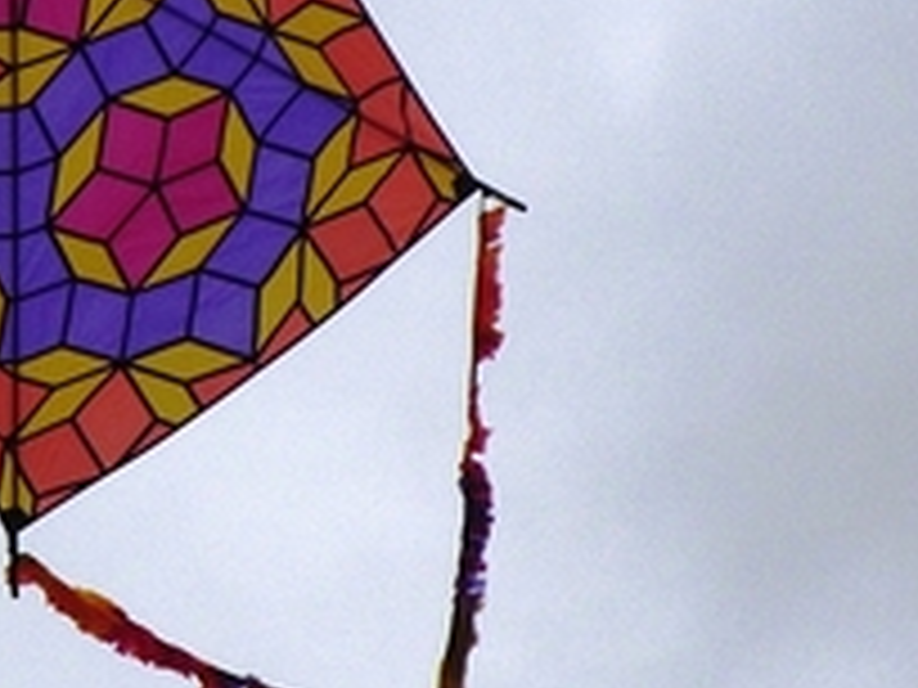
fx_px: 16442
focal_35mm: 620
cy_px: 18
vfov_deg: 2.4
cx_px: -191
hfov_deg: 3.2
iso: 80
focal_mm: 32.26
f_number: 5.3
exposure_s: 1/1000
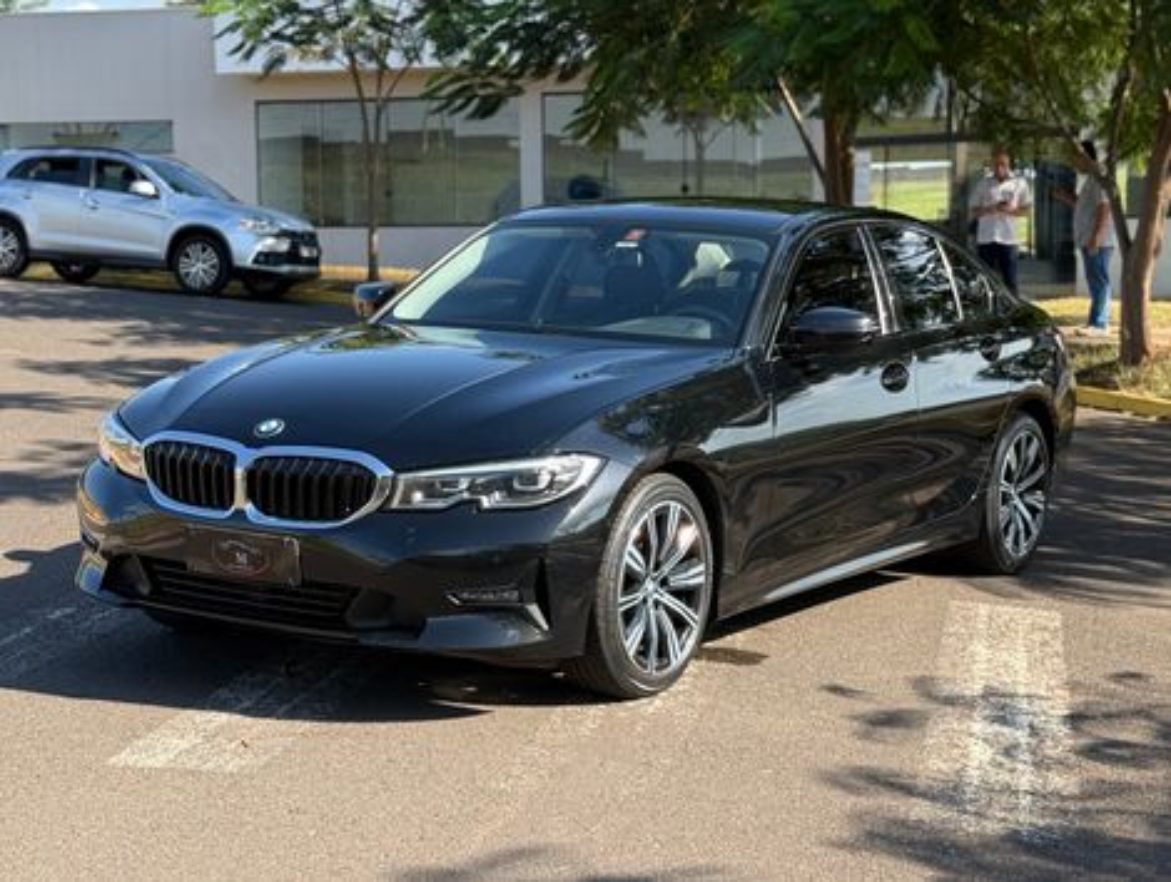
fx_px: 1626
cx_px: 586
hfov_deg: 39.6
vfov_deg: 30.3
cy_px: 441
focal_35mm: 48
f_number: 1.78
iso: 80
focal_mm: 6.76
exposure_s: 1/1513
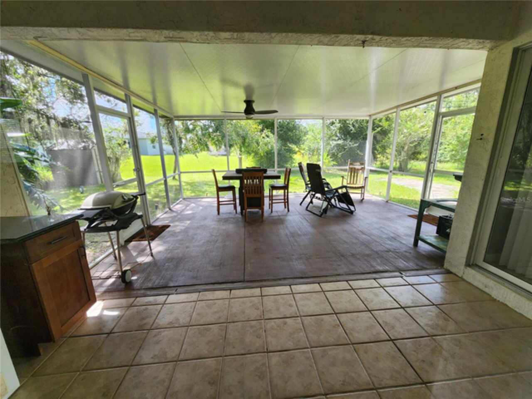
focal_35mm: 13
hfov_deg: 106.2
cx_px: 266
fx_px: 200
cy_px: 200
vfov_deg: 89.9
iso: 80
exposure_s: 1/120
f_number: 2.2
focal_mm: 2.2
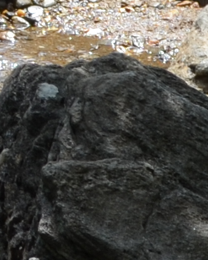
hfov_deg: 2.1
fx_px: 5644
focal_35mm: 733
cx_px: -403
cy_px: -126
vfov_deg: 2.6
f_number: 8
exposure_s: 1/250
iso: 200
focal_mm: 45
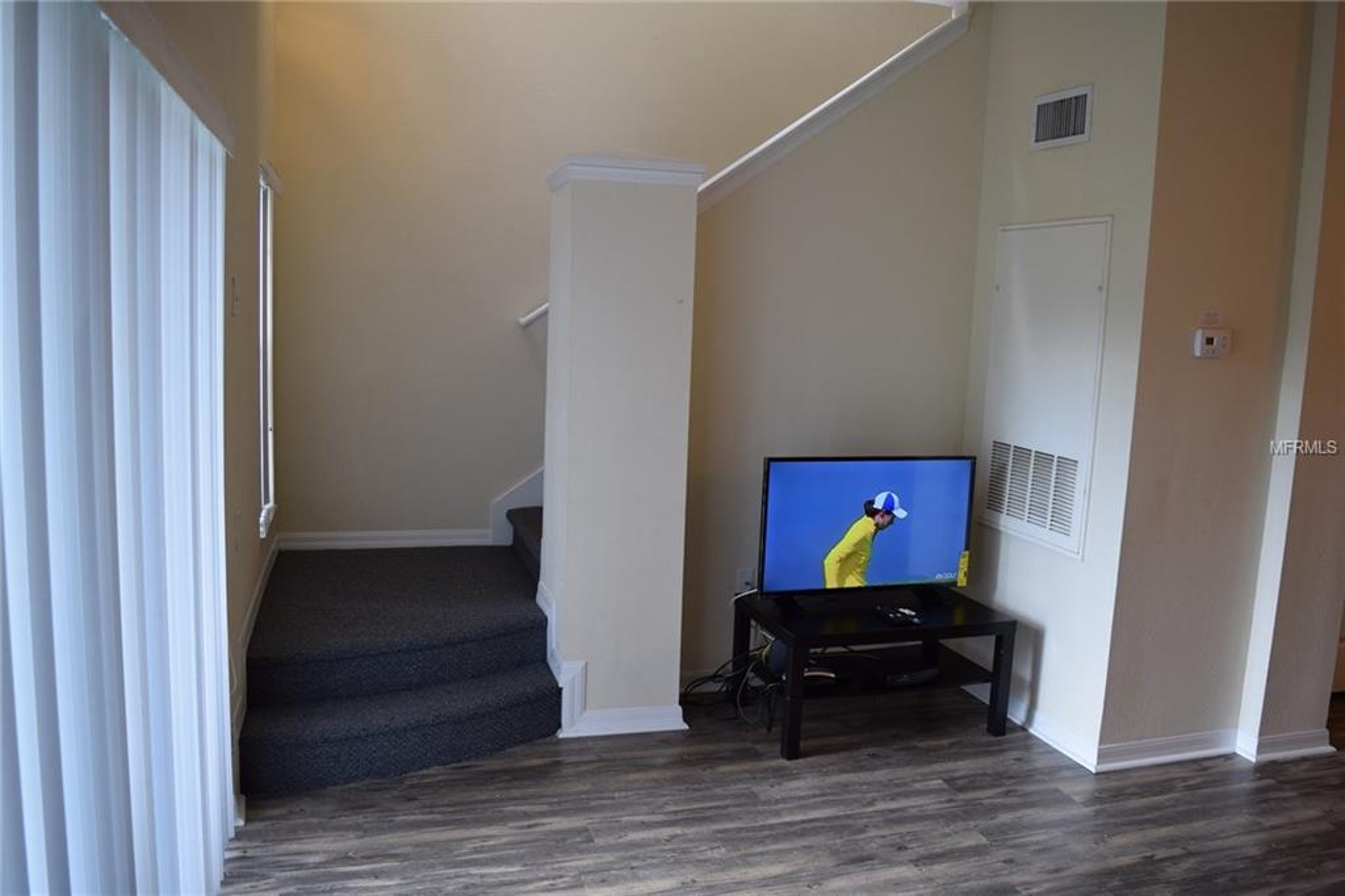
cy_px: 448
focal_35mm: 27
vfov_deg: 47.9
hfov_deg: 67.4
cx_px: 672
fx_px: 1008
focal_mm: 18
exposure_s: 1/80
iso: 400
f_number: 4.5
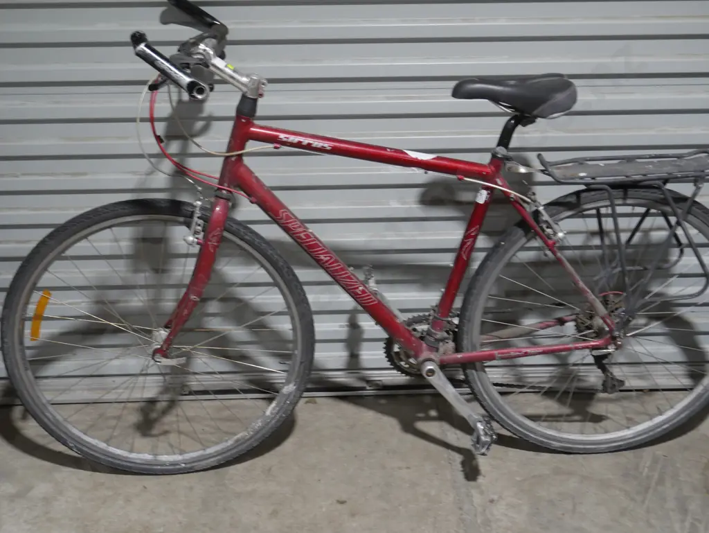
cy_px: 266
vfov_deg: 30.3
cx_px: 354
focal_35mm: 48
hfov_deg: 39.6
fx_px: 984
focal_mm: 24
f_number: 5.2
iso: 640
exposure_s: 1/60
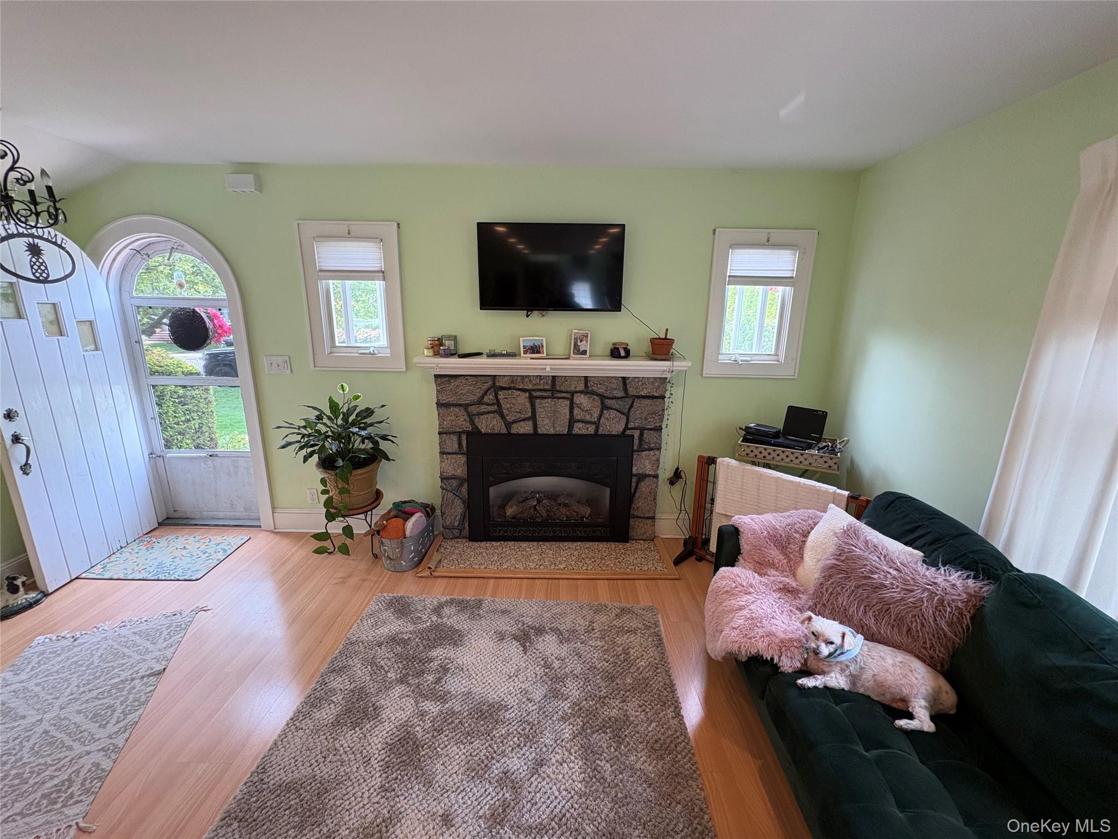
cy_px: 420
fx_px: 452
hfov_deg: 102.1
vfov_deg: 85.7
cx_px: 559
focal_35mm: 14
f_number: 2.2
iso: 250
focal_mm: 2.22
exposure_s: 1/120
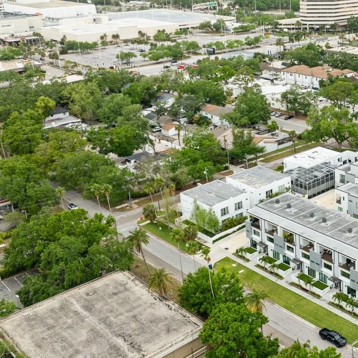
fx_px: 562
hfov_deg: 32.5
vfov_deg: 35.3
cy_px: 151
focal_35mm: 48
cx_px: 357
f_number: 2.8
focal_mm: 12.29
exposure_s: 1/1250
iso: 100
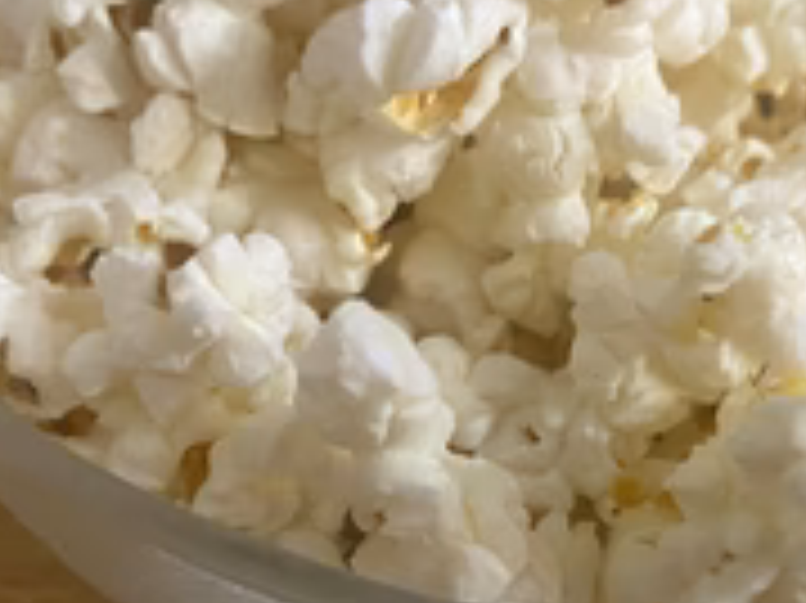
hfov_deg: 34.1
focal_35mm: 56
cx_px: 536
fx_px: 1303
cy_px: 558
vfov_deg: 25.2
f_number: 1.8
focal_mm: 4.25
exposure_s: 1/33
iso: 500
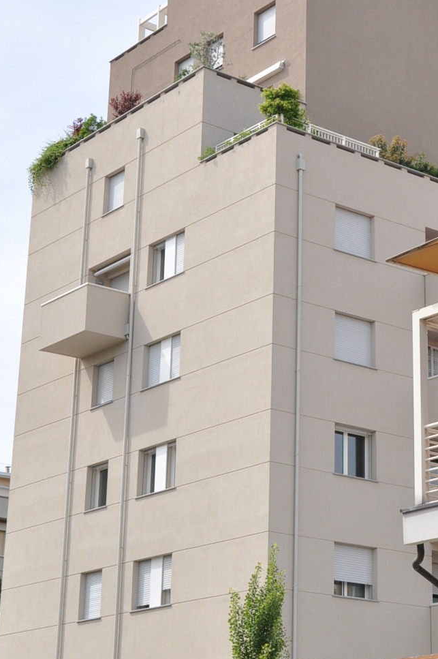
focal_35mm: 83
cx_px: 304
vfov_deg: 24.3
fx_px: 1519
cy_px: 222
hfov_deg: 16.4
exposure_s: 1/500
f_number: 11
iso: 400
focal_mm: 25
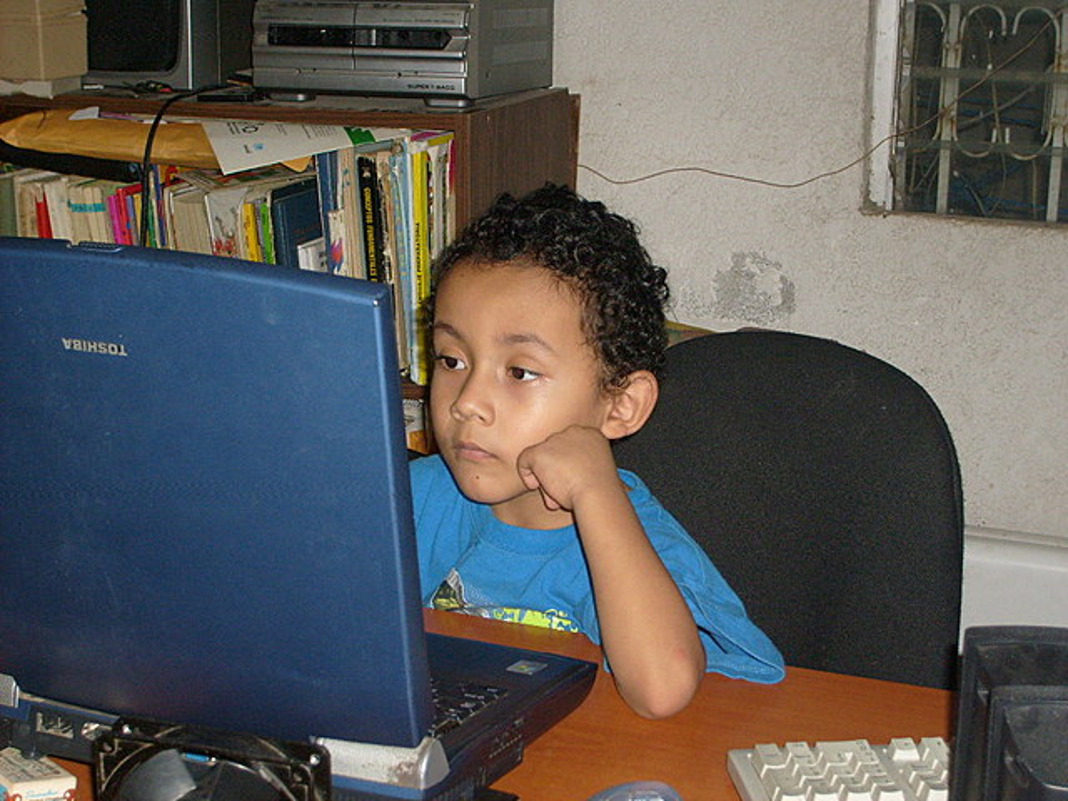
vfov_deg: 24.0
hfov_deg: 31.7
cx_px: 534
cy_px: 400
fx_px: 1882
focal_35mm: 61
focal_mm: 10.3
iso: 100
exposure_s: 1/60
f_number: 3.6
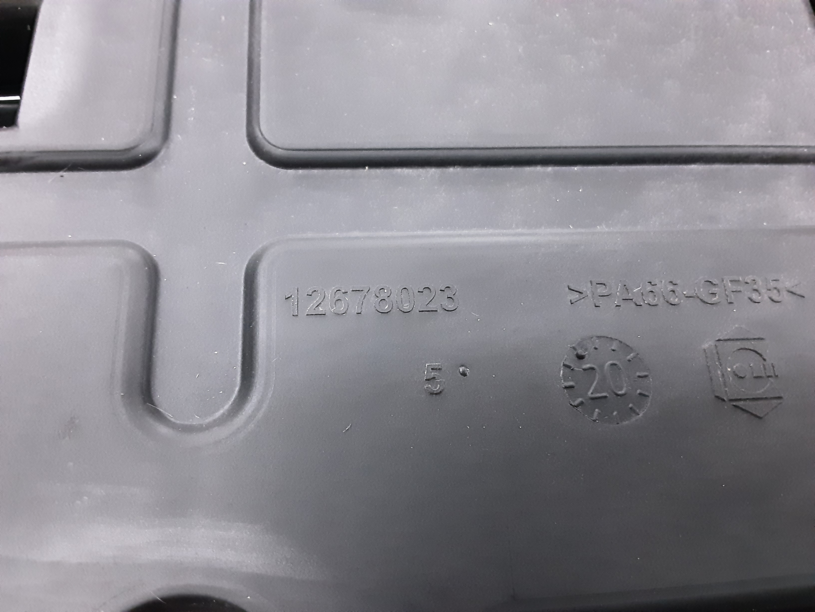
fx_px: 636
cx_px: 408
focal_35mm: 27
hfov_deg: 65.3
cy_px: 306
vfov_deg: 51.4
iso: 640
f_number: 1.9
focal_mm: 2.91
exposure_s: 1/20
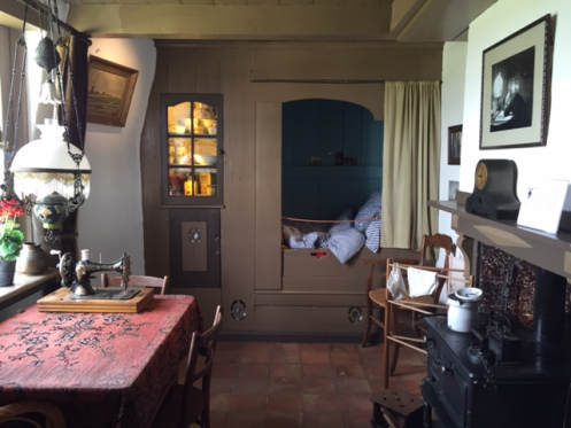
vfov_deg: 48.2
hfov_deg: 61.6
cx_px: 286
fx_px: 478
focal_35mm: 29
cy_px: 214
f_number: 2.2
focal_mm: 4.15
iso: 80
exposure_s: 1/33
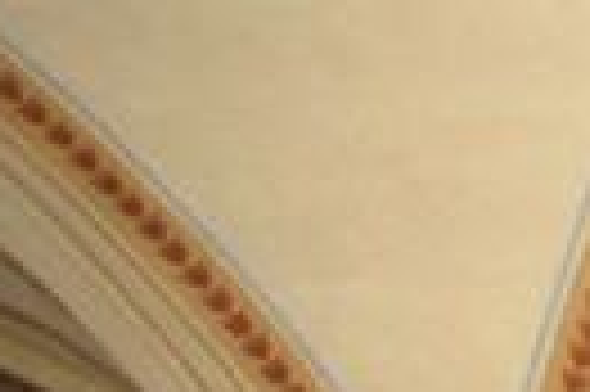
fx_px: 2439
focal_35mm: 149
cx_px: 1414
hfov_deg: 11.4
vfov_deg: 8.7
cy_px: 759
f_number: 4
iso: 400
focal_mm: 20
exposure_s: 1/10
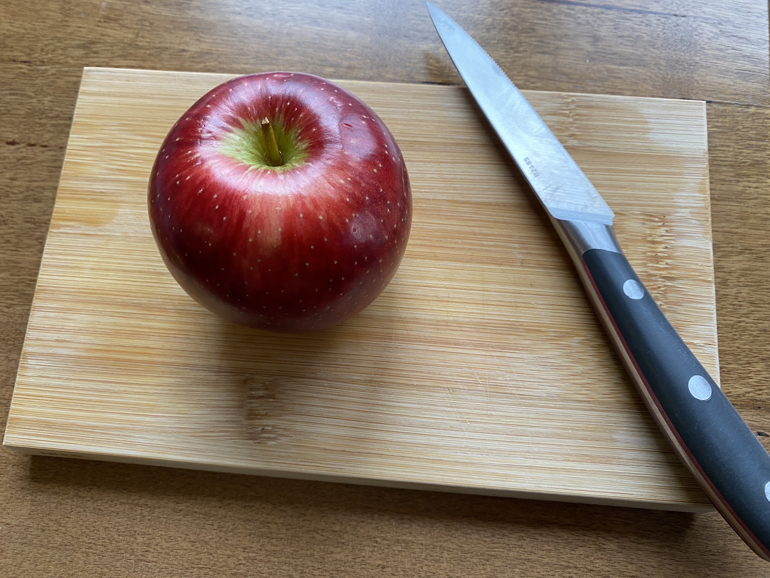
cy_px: 289
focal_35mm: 26
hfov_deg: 67.3
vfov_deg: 53.1
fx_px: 578
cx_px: 385
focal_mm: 4.25
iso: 125
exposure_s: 1/68
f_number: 1.8
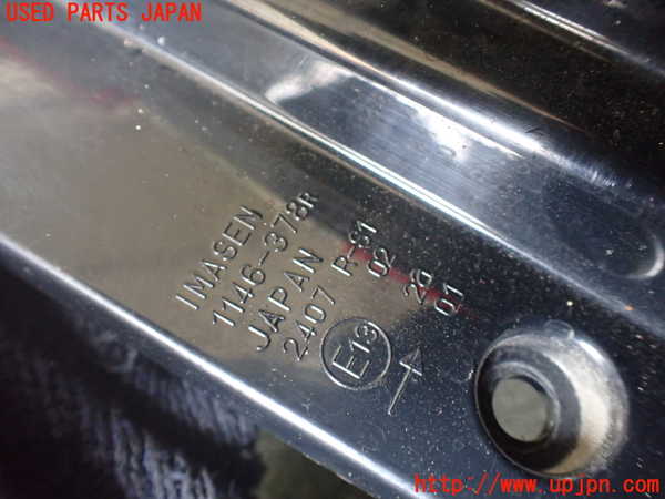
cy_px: 250
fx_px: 576
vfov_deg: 46.8
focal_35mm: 30
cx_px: 332
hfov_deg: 60.0
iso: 1000
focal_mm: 5.4
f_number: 2.3
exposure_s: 1/30
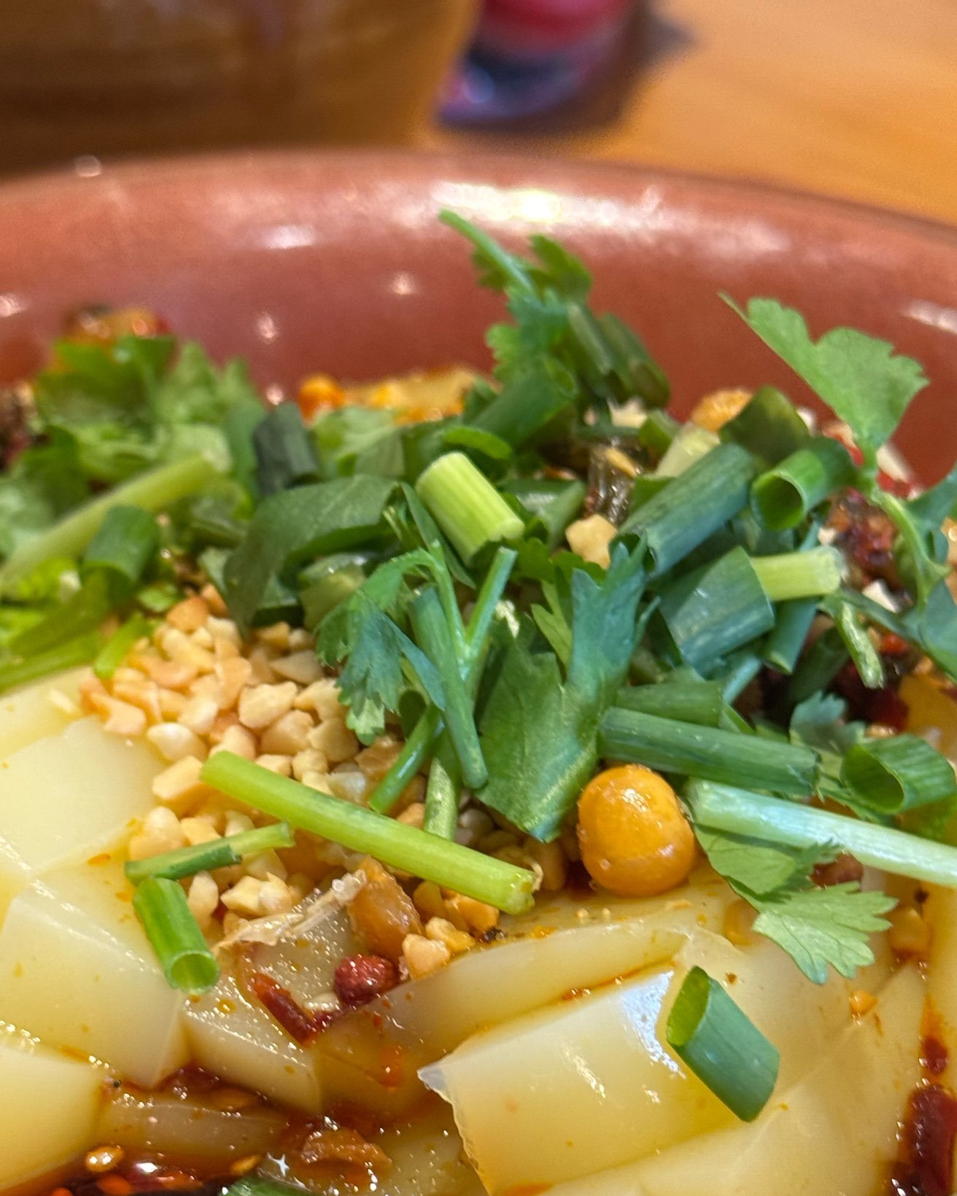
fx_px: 2762
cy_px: 797
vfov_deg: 24.3
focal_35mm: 78
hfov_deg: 19.6
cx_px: 397
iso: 125
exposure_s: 1/50
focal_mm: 6.76
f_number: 1.78
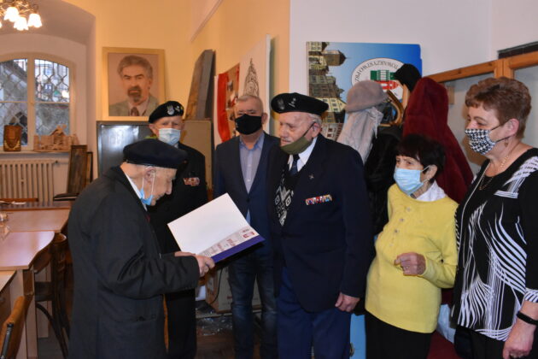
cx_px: 269
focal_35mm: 32
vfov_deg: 41.7
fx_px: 471
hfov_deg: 59.5
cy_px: 180
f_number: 7.1
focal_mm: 21
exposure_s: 1/100
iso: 4000
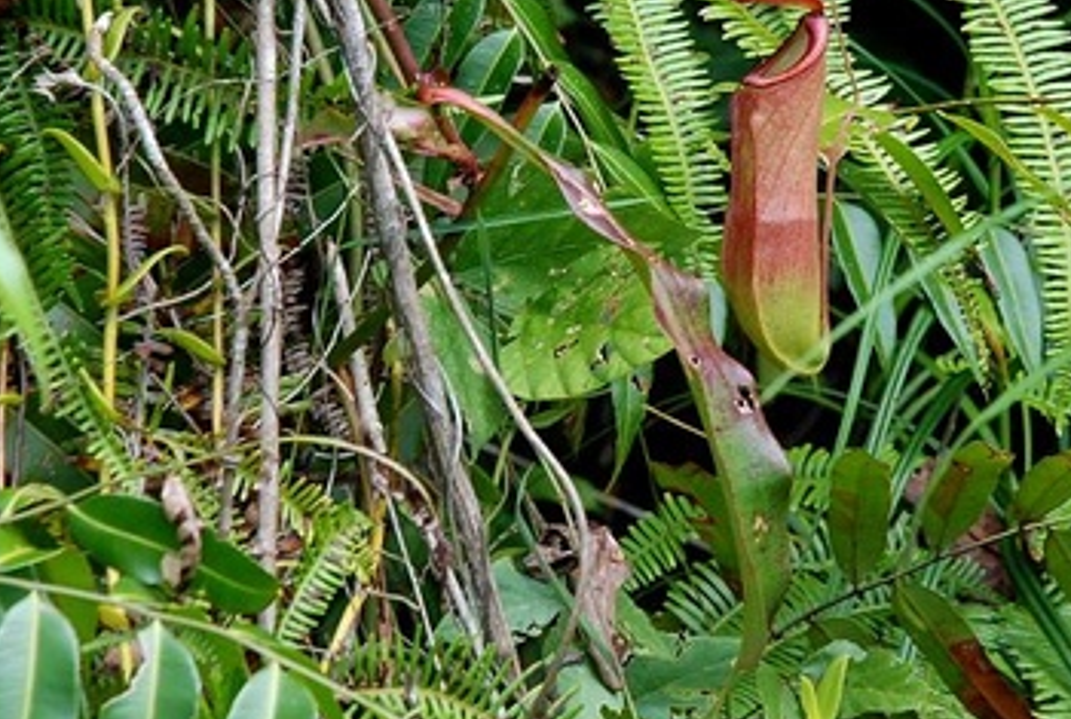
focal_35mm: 270
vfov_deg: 5.1
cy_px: 129
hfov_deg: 7.6
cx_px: 759
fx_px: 8045
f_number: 14
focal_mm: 105
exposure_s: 1/160
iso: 800
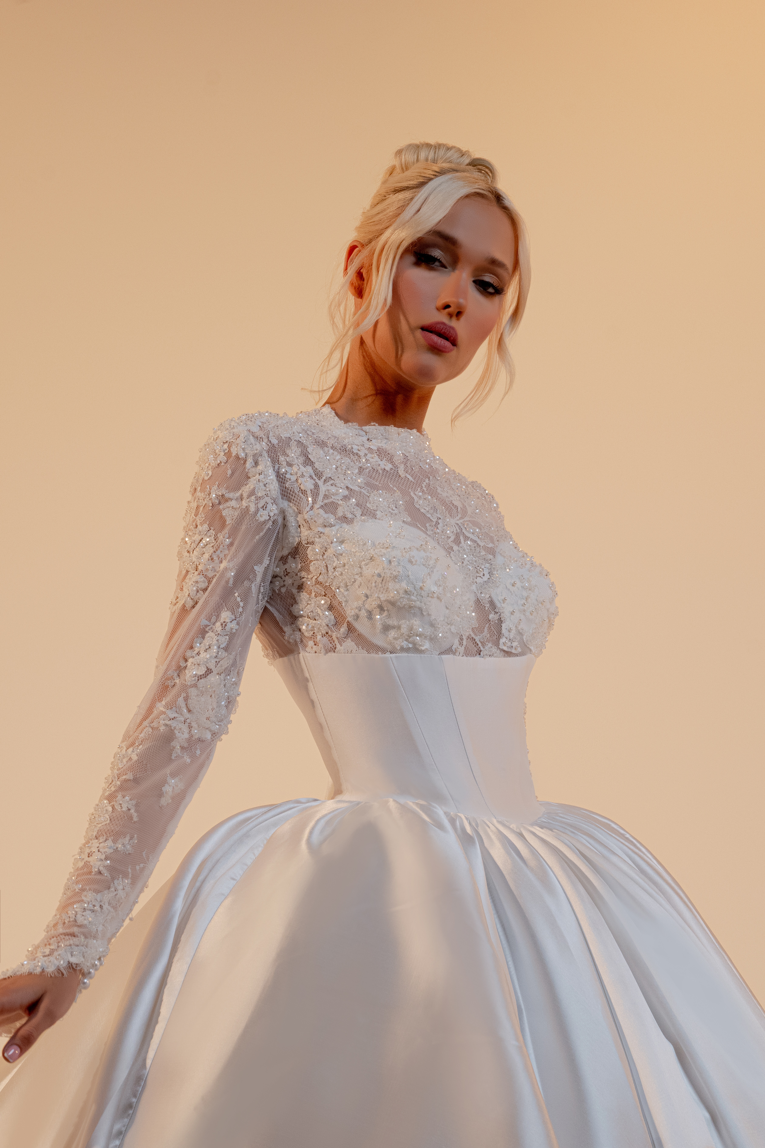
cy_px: 574
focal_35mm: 105
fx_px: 3350
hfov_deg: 13.0
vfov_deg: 19.5
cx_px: 382
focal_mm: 70
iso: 1000
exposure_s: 1/160
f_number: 8
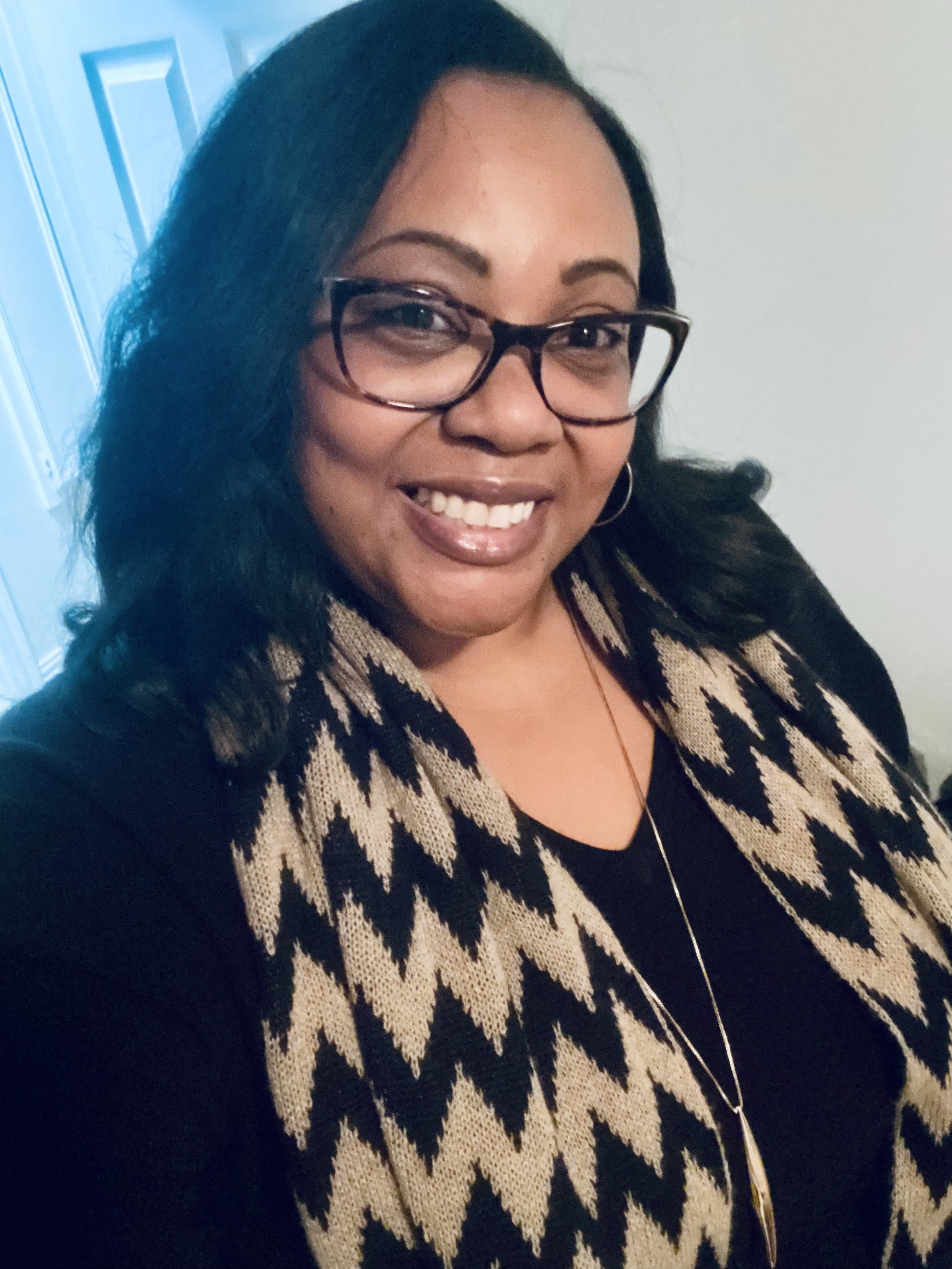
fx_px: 1100
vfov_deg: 60.0
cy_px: 634
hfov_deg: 46.8
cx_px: 476
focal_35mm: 30
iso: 1600
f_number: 2.2
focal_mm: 2.71
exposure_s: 1/15
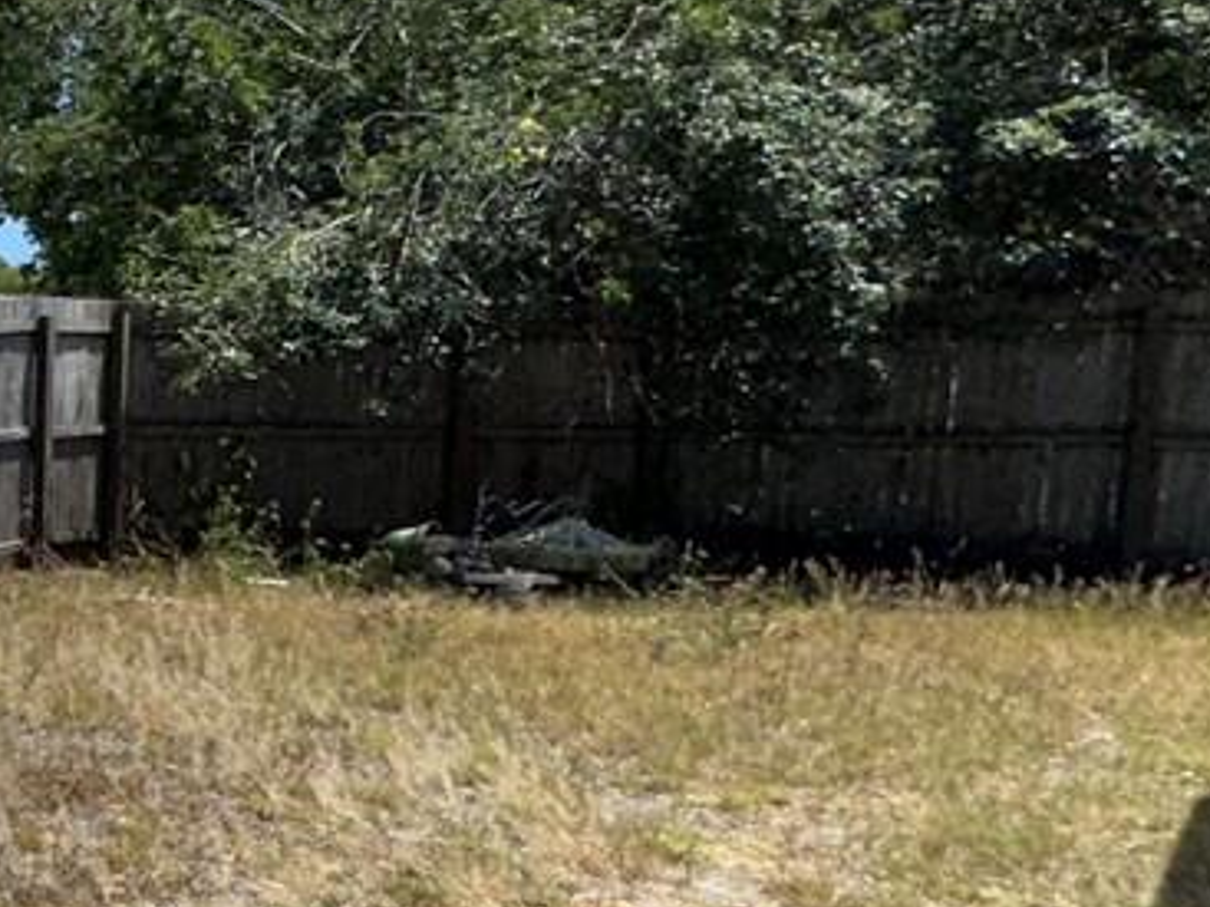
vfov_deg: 23.9
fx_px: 2132
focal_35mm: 61
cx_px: -930
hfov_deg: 21.5
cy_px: 610
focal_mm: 2.22
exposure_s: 1/2618
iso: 40
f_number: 2.2
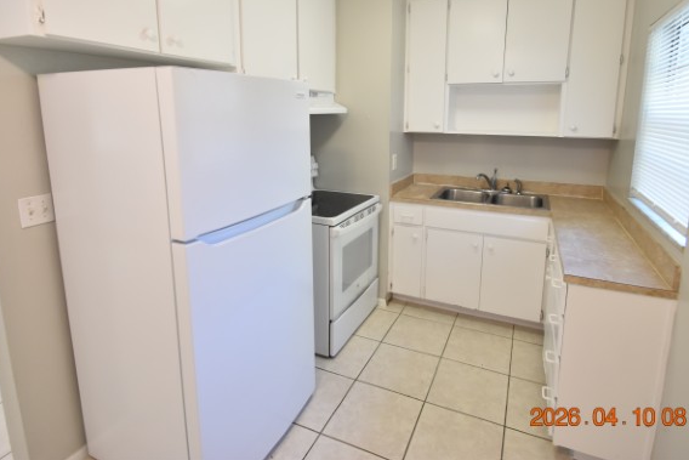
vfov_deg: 63.6
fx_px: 364
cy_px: 170
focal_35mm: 19
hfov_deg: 86.7
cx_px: 370
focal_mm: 10
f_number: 3.5
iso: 800
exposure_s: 1/45
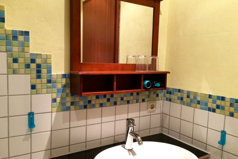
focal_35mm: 31
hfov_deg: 60.3
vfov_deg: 42.3
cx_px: 120
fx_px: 205
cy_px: 80
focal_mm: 4.15
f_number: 2.2
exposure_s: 1/25
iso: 250
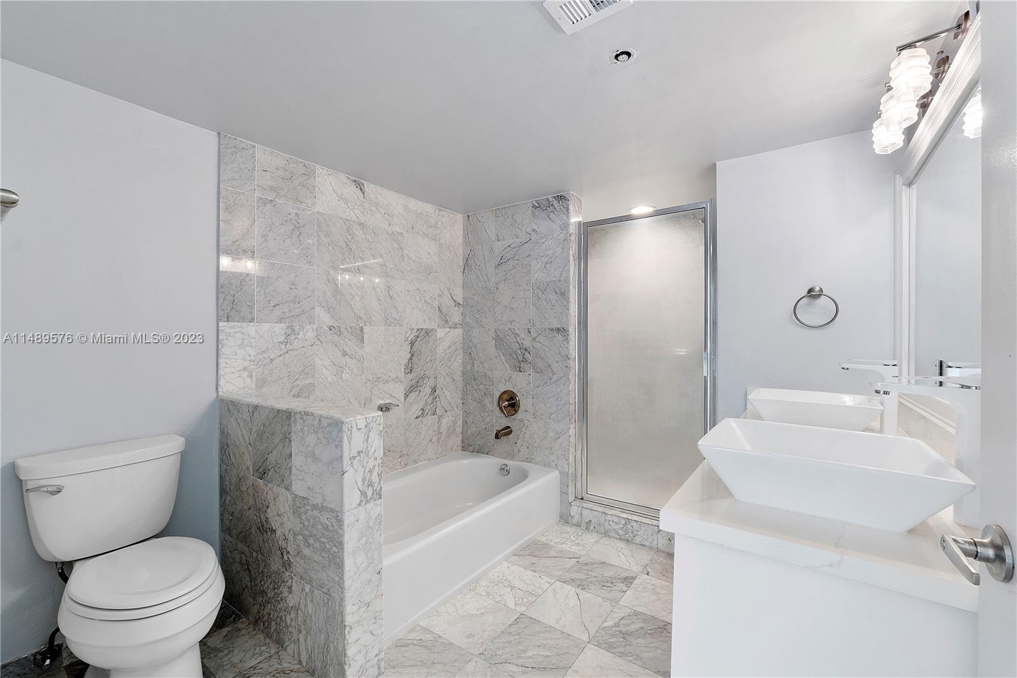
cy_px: 339
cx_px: 508
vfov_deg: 77.3
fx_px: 424
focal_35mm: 15
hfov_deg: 100.4
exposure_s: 1/4
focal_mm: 10
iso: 160
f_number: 11
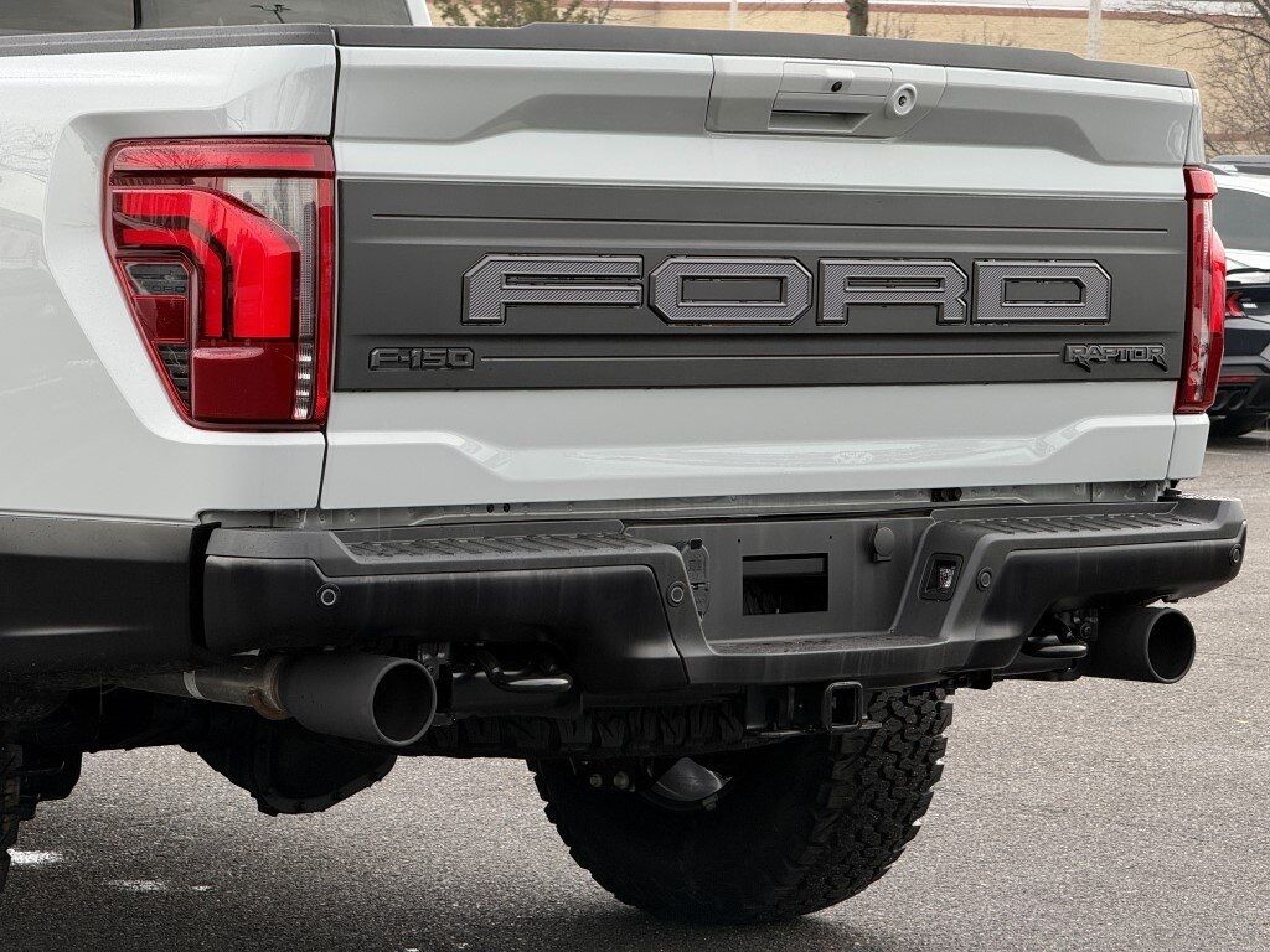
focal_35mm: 120
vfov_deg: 12.3
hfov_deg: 16.4
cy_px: 476
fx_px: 4403
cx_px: 635
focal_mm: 15.66
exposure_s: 1/108
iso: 64
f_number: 2.8
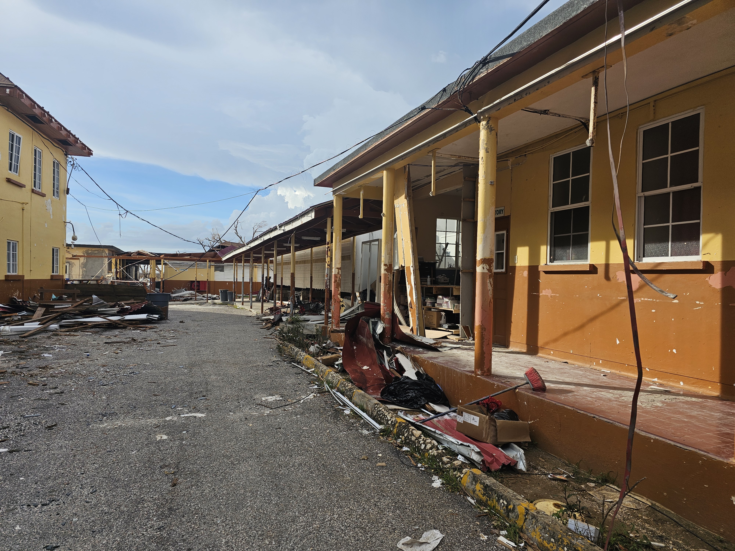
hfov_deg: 73.9
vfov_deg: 58.9
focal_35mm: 23
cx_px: 368
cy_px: 276
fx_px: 488
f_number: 1.7
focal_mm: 6.3
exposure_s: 1/784
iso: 12
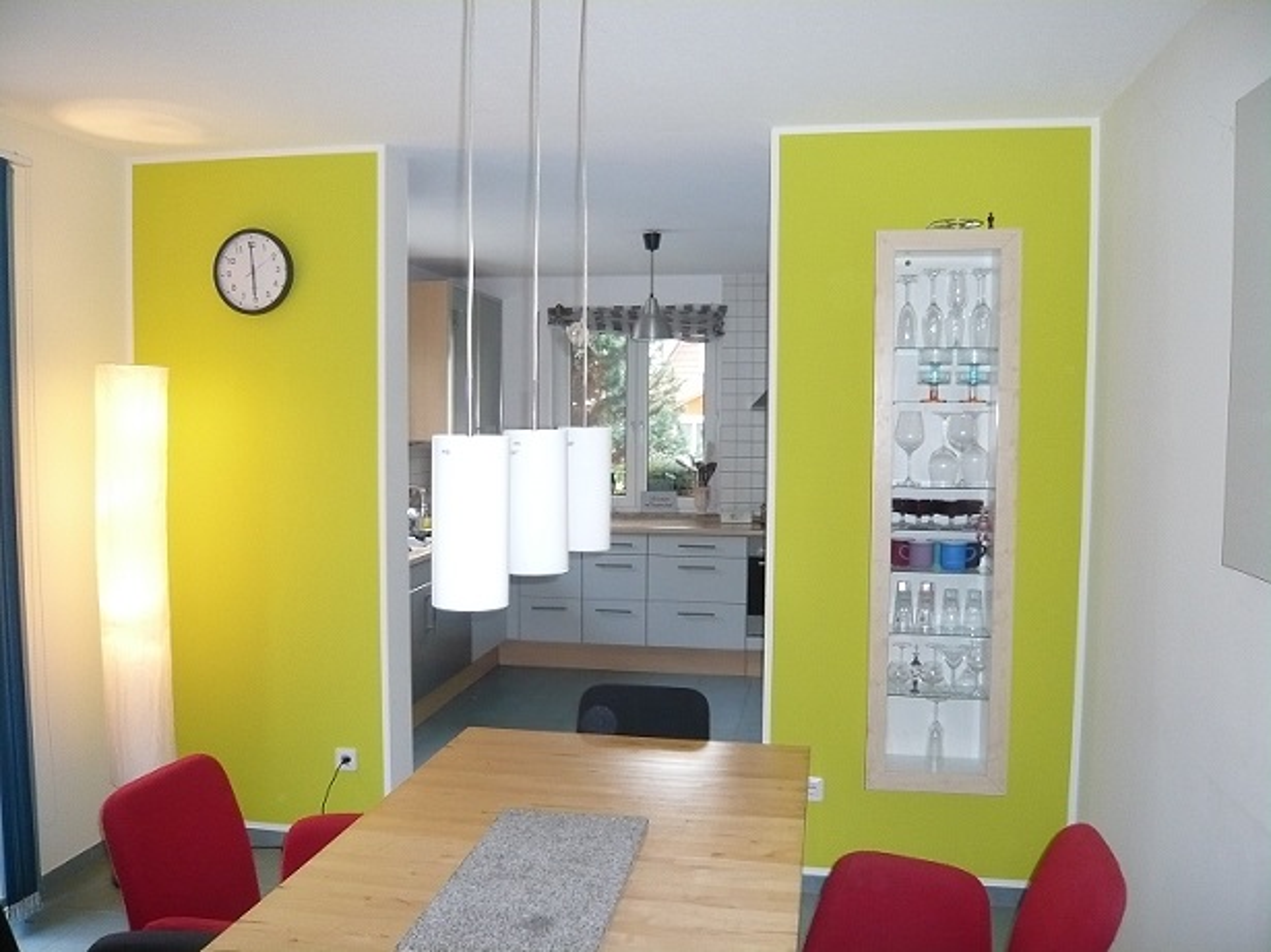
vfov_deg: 49.7
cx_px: 636
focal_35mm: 28
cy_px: 476
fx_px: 1028
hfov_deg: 63.5
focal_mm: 4.6
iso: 250
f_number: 2.8
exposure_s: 1/30
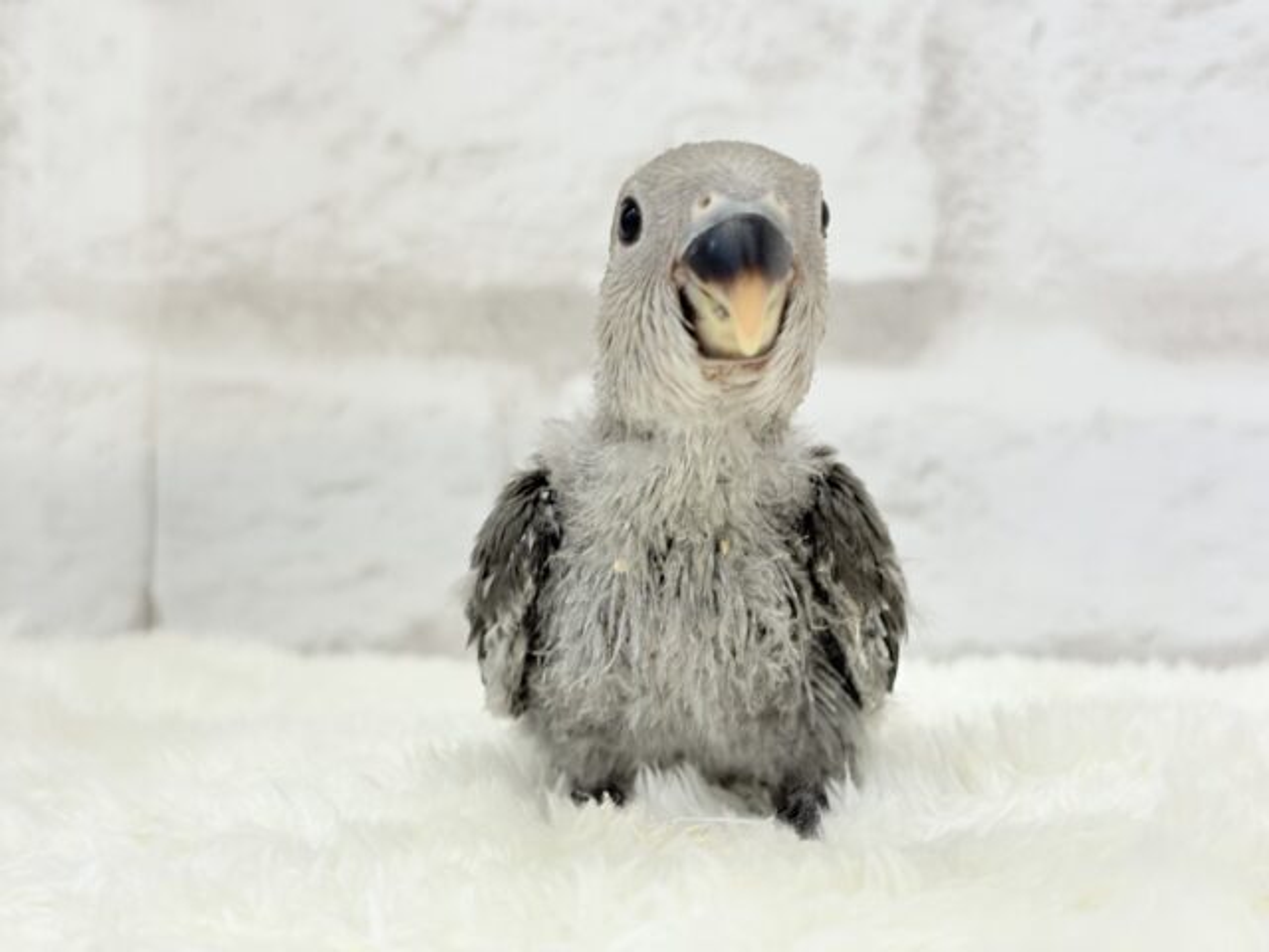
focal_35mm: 52
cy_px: 476
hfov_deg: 36.8
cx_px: 634
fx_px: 1906
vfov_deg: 28.0
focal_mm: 5.96
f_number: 1.6
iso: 40
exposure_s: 1/50
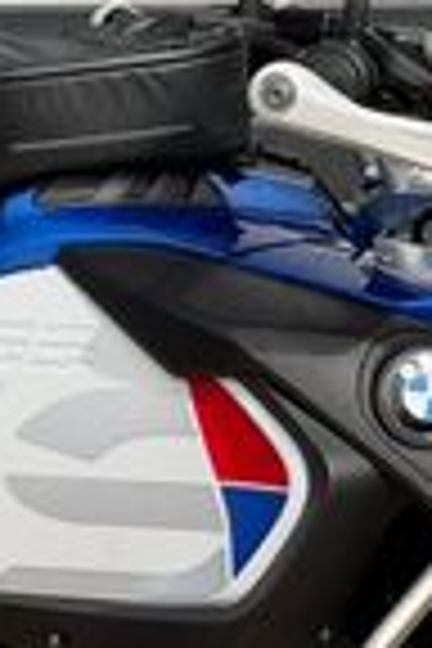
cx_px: -158
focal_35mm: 222
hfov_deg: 6.1
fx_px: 3996
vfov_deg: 9.2
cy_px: 590
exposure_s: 1/3704
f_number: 1.78
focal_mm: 6.76
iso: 64
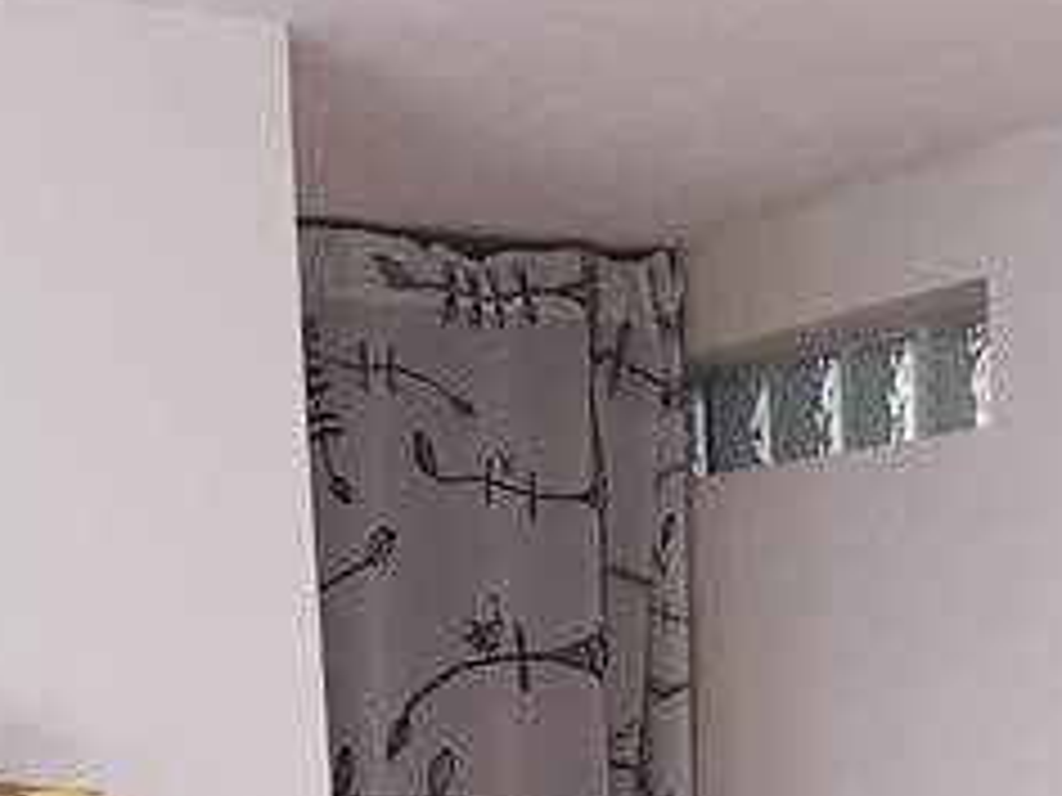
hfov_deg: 21.8
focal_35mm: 87
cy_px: 1156
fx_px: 2669
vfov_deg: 15.7
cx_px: 1026
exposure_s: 1/16
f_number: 1.7
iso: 200
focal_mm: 4.2
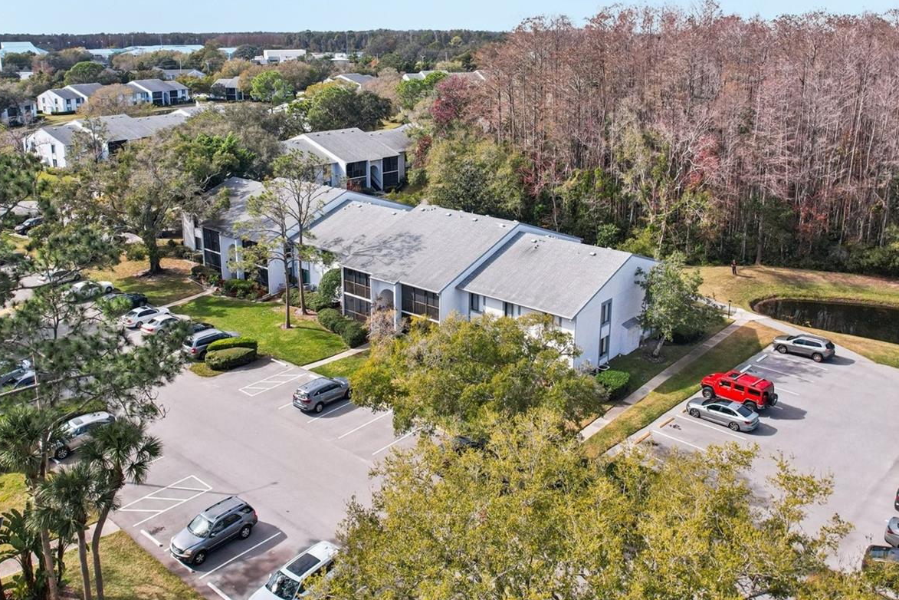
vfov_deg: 43.3
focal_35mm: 30
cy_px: 224
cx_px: 421
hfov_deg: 61.9
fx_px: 749
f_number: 2.8
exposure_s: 1/1000
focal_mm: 8.4
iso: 400
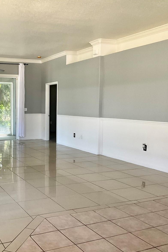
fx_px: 287
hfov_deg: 31.6
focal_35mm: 41
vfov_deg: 47.4
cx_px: 28
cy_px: 128
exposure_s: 1/60
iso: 50
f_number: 1.8
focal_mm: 3
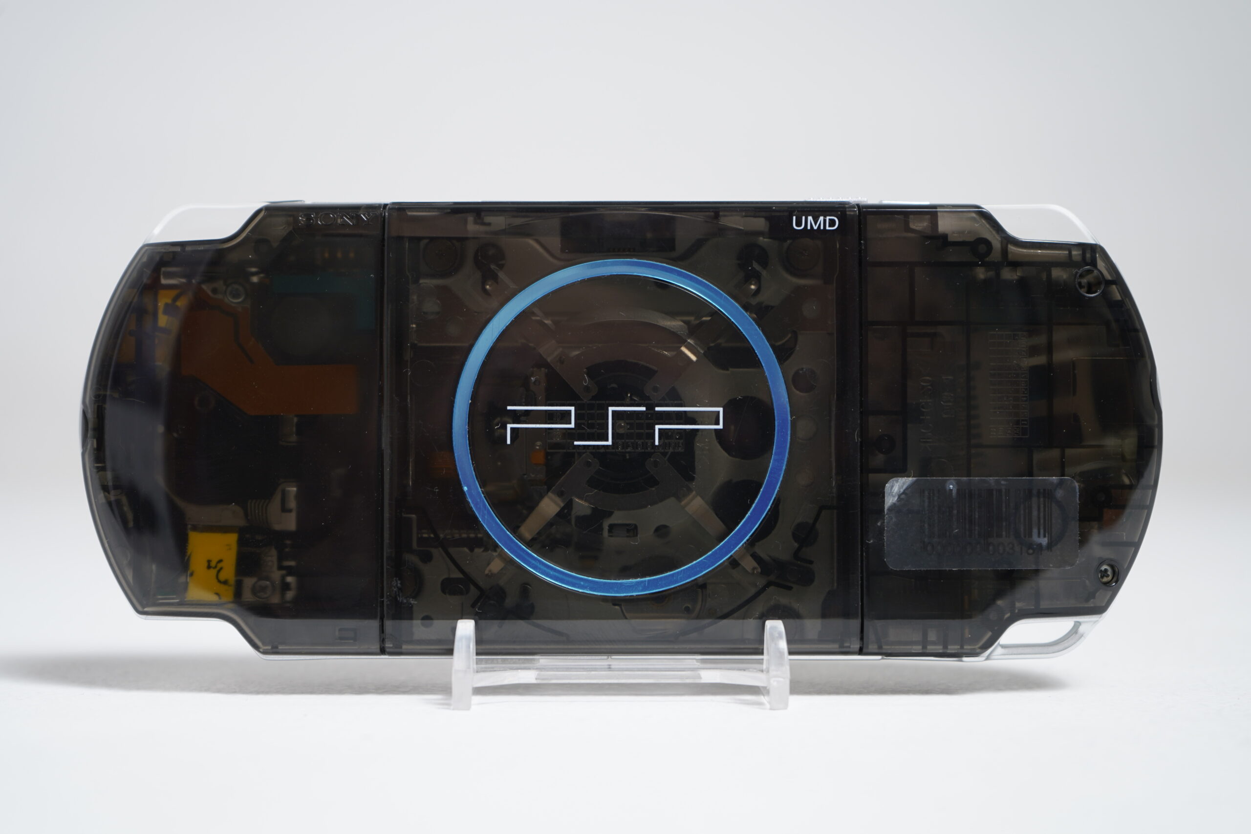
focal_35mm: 57
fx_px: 1981
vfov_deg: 23.8
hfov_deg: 35.1
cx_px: 626
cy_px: 417
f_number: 5.6
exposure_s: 1/5
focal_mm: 57
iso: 100
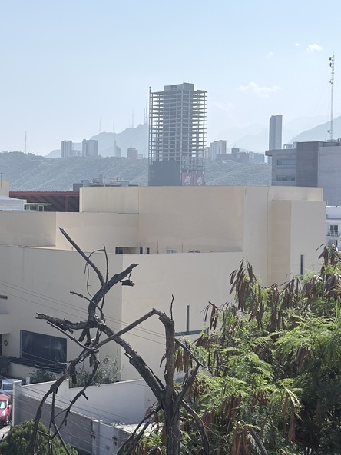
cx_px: 64
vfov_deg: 26.7
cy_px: 211
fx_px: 959
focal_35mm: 73
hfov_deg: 19.9
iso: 64
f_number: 1.78
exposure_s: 1/8000
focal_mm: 6.76
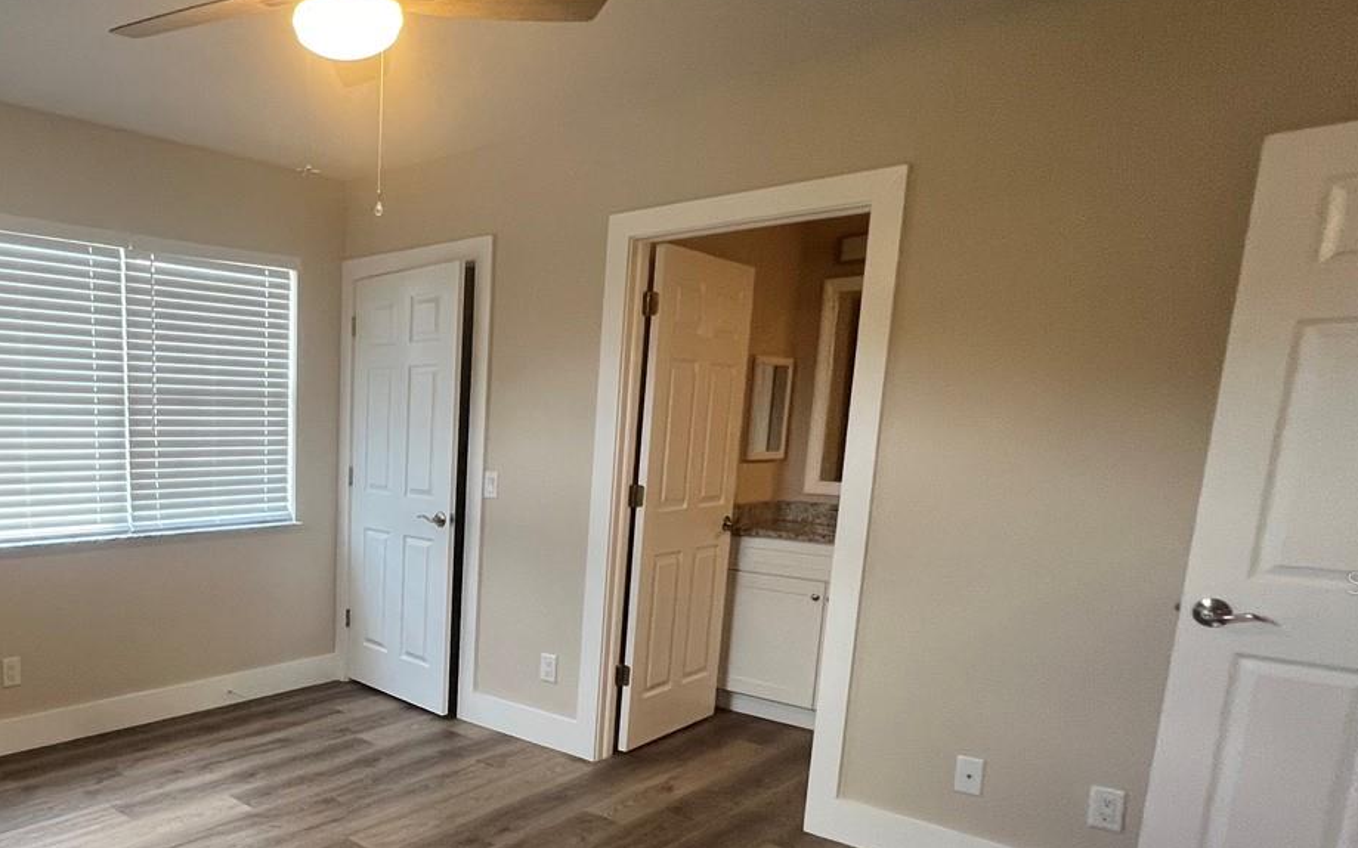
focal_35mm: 24
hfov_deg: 68.8
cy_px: 582
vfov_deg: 49.9
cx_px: 304
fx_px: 888
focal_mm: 1.57
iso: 200
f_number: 1.8
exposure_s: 1/120
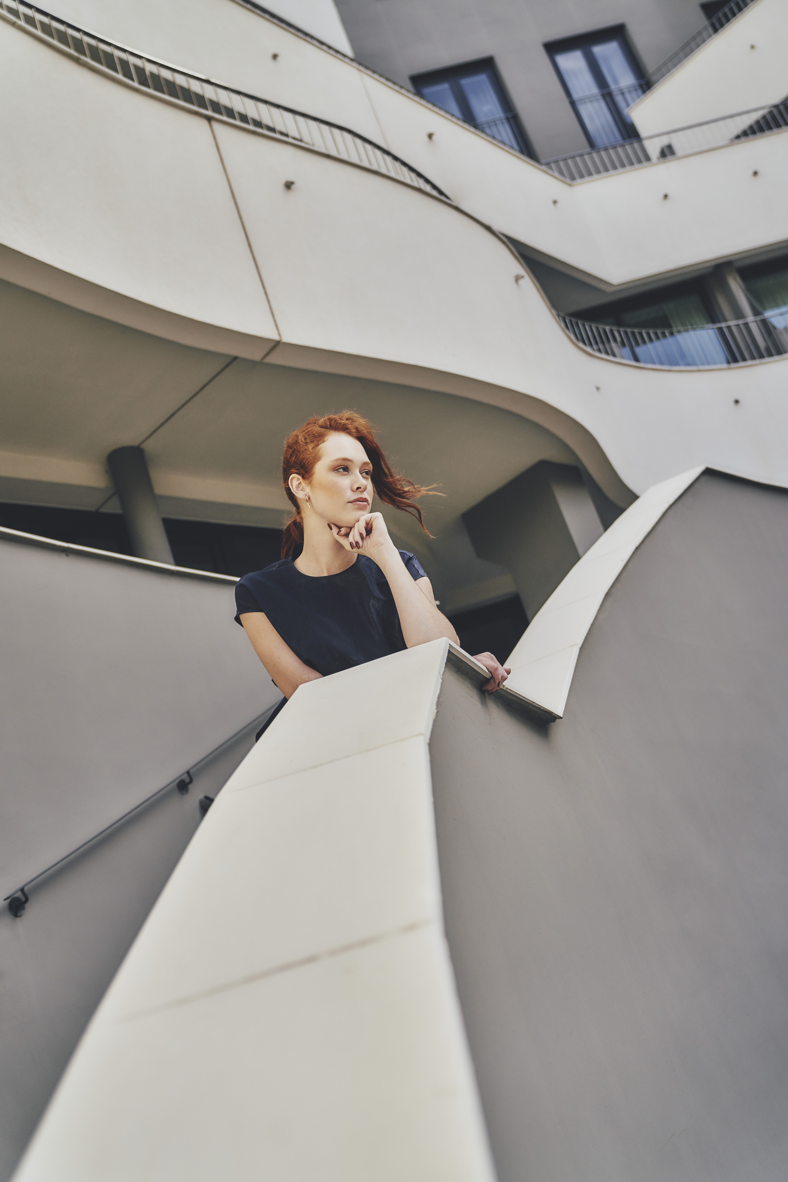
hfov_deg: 36.9
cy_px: 591
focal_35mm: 36
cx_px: 394
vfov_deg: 53.1
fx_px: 1181
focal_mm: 36
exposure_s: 1/3200
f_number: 3.2
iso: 500
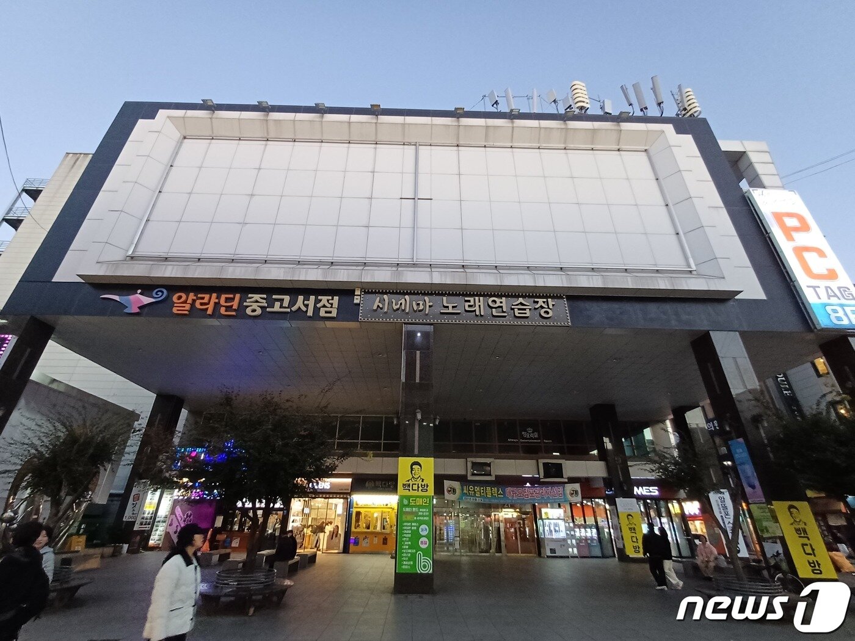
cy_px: 320
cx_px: 428
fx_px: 395
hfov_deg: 94.5
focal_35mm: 16
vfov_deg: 78.1
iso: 250
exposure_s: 1/60
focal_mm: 1.64
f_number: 2.2
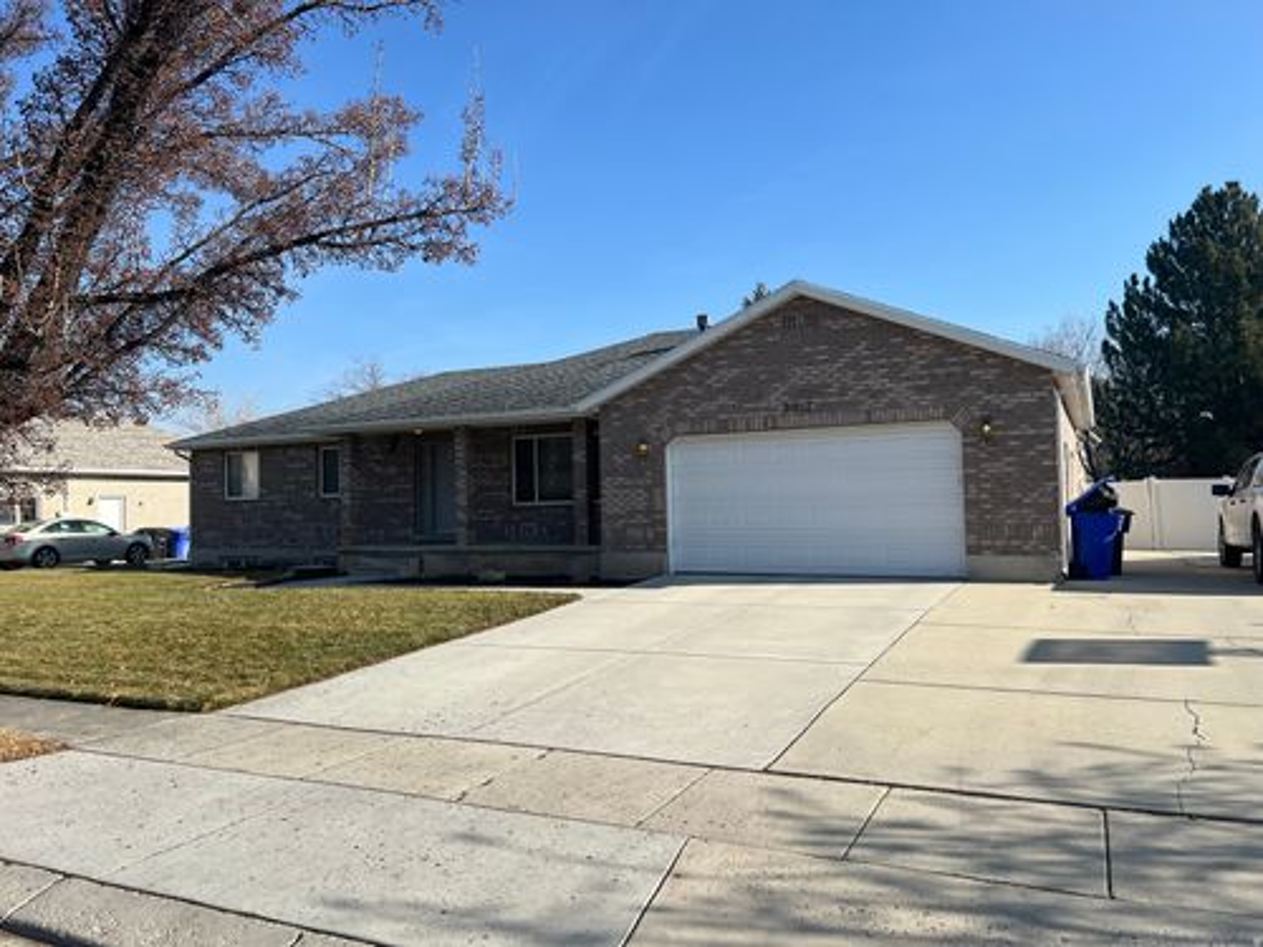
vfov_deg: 53.1
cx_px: 632
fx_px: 949
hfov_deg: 67.3
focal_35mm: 26
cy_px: 474
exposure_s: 1/3831
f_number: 1.5
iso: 50
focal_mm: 5.7
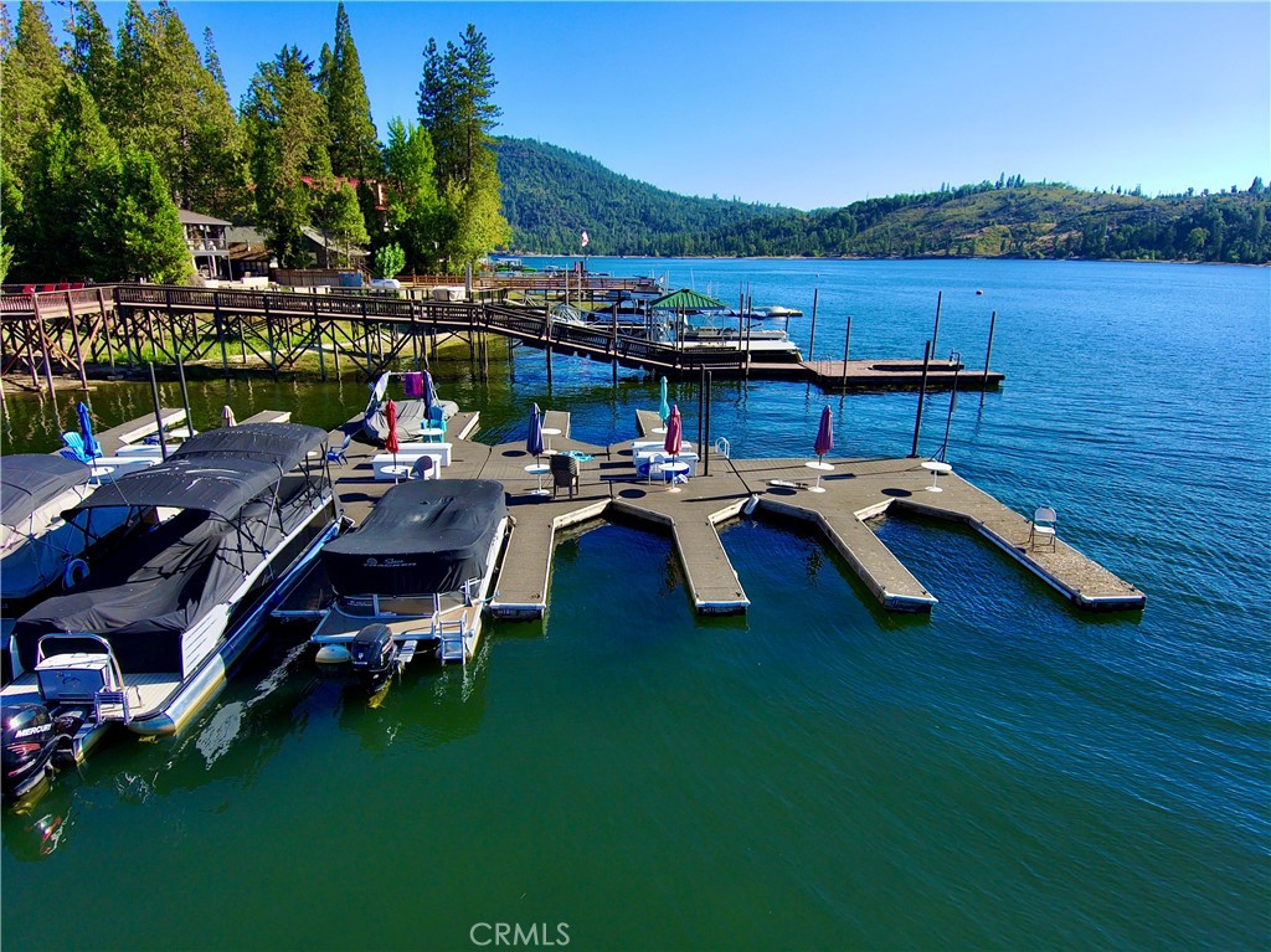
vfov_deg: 63.4
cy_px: 476
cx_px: 636
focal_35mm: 21
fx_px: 771
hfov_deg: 79.0
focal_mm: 3.7
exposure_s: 1/933
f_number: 2.8
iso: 100
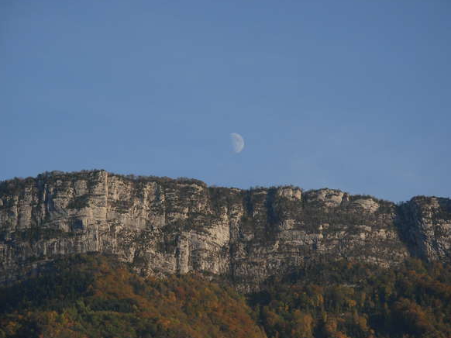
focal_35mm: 196
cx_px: 226
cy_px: 171
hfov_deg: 10.1
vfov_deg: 7.6
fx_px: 2553
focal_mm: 31.4
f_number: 5
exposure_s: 1/406
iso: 79
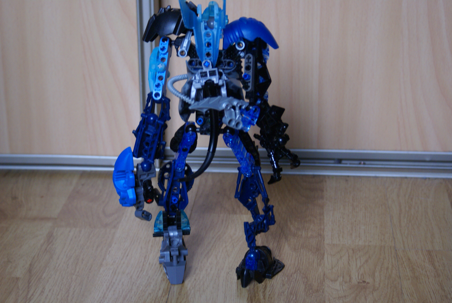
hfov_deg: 22.6
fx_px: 1131
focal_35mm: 90
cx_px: 226
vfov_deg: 15.2
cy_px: 152
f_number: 5.6
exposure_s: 1/13
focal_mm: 60
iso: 400
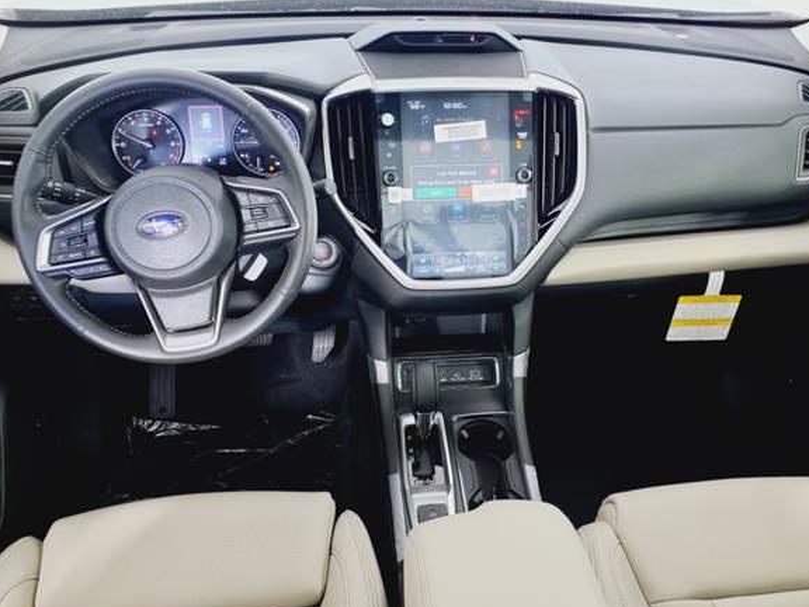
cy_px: 312
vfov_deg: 46.8
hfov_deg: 59.9
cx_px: 426
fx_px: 701
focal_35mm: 30
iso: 100
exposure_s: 1/40
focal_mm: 3.58
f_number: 1.9
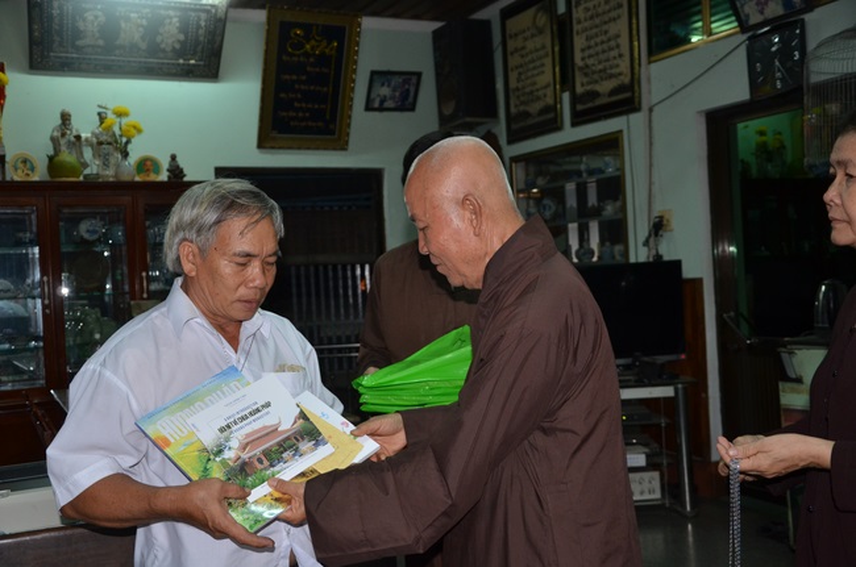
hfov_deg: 49.6
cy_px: 284
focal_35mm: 39
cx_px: 428
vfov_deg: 34.1
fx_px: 926
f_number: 5
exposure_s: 1/60
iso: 800
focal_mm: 26
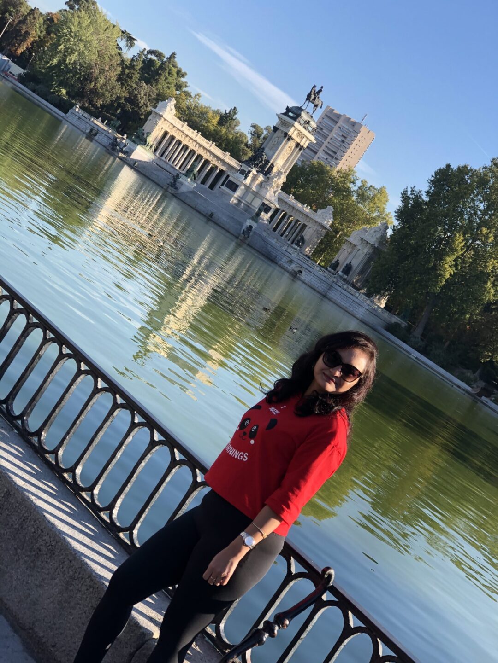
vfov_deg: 33.8
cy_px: 332
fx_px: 1093
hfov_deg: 25.7
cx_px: 249
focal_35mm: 57
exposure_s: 1/223
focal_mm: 6.6
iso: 20
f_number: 2.8
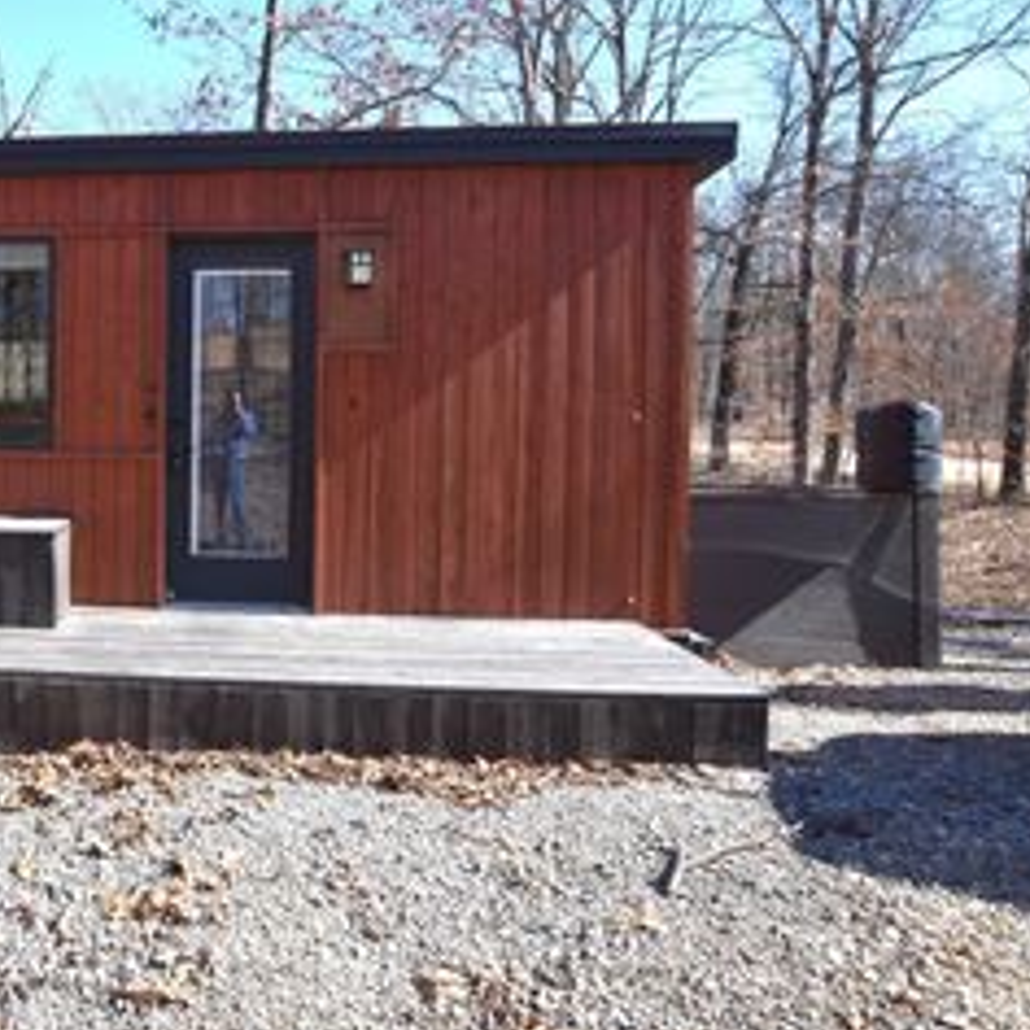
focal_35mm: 27
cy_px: 417
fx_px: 909
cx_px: 79
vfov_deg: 58.6
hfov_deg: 51.2
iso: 200
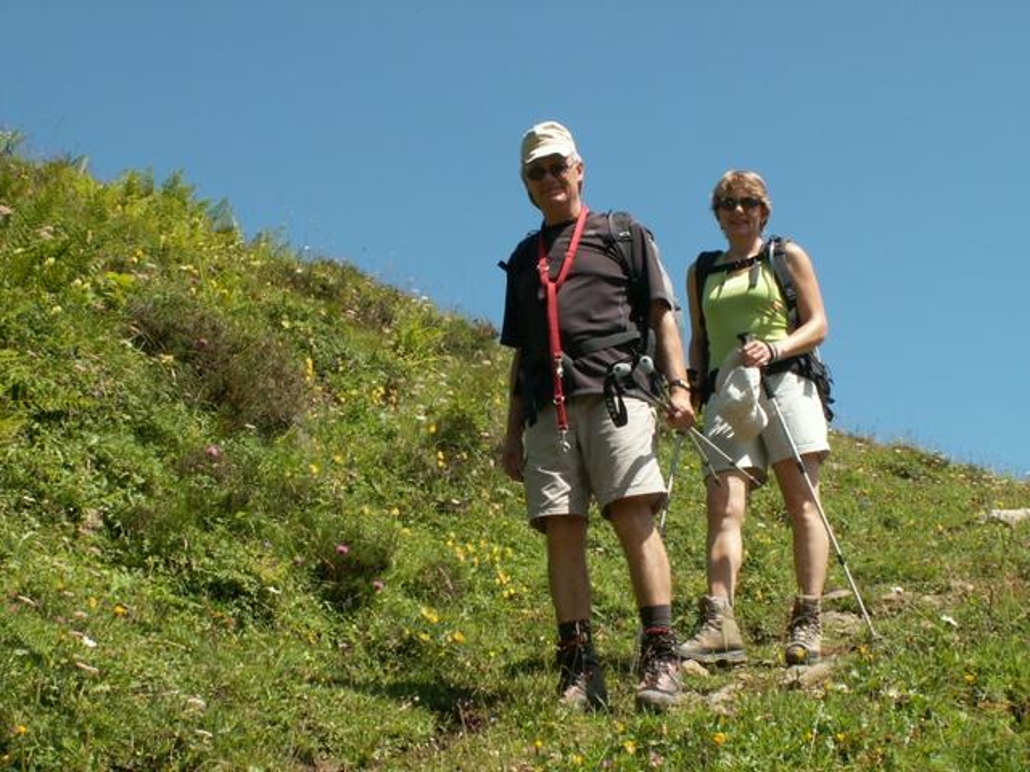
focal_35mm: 67
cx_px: 515
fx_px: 1994
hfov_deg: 29.0
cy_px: 386
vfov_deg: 21.9
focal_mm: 11.11
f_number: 6.3
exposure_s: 1/160
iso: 50
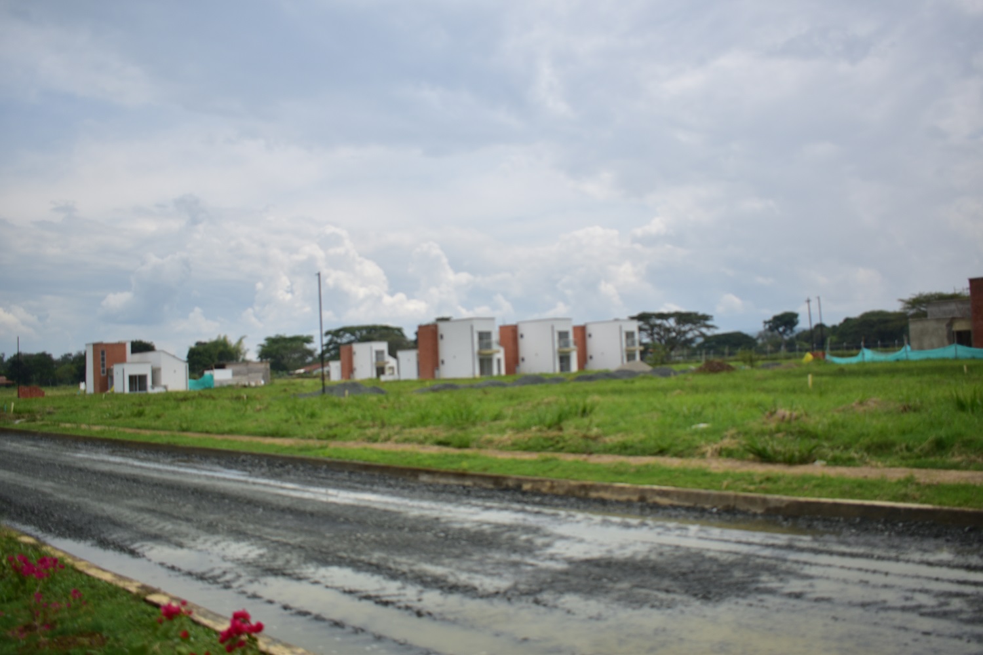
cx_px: 492
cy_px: 328
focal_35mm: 32
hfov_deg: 59.5
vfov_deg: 41.7
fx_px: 860
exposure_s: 1/1250
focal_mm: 21
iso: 100
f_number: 3.8
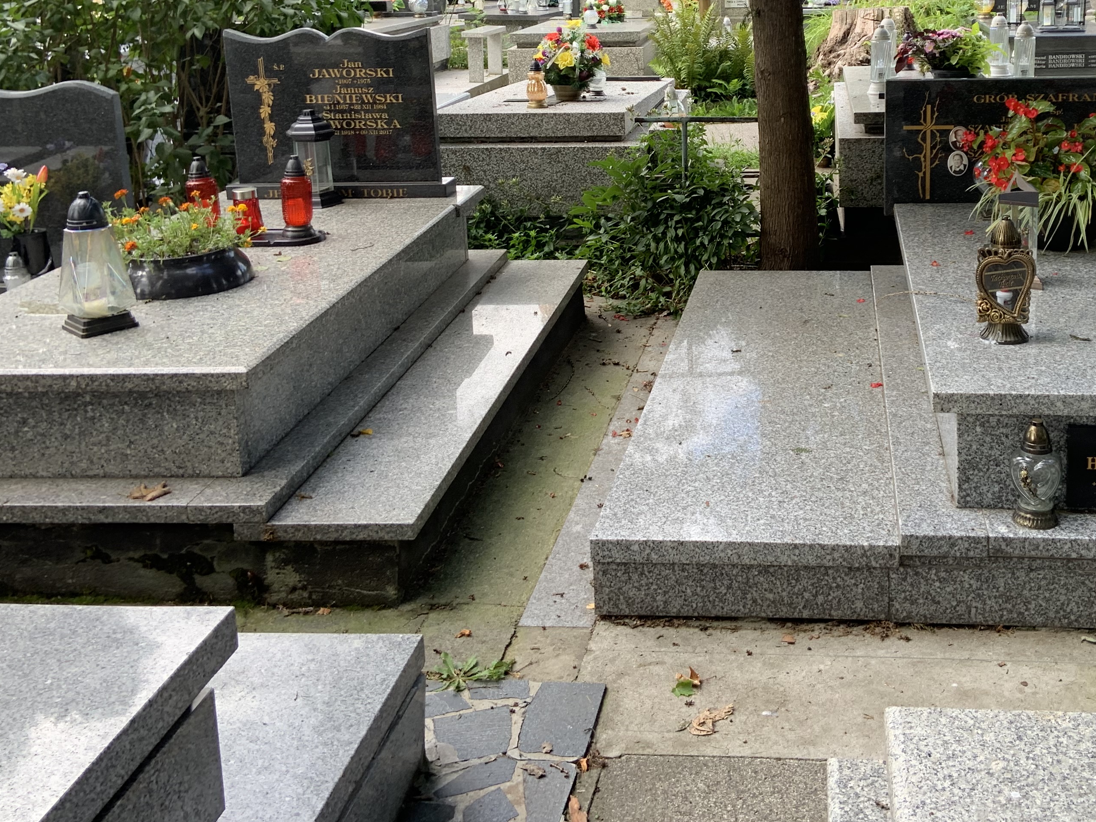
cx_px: 744
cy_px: 217
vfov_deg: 34.5
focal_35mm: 41
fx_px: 1298
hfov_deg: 45.0
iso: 25
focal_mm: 4.25
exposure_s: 1/121
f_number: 1.8
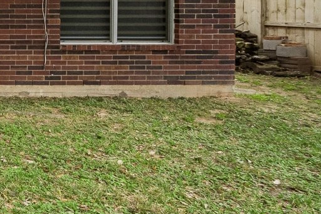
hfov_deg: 23.6
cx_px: -236
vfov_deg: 26.4
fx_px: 428
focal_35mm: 48
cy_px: -4
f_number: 8
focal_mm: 12
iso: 640
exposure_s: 1/250
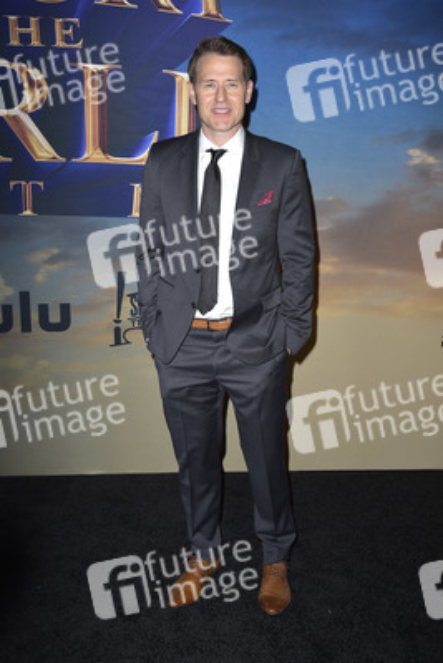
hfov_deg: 31.9
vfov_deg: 46.4
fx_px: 775
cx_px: 222
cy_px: 332
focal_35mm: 42
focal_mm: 42
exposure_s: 1/250
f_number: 6.3
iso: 320
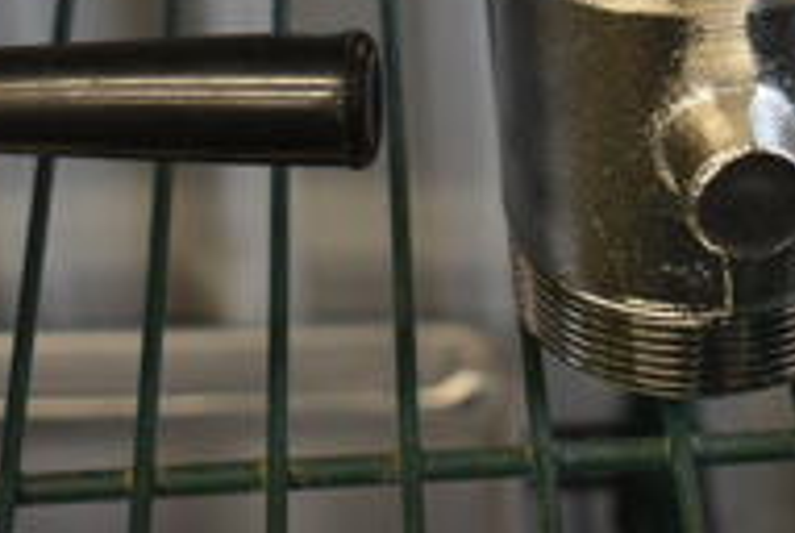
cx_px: 408
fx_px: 2964
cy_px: -312
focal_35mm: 134
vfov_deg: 9.9
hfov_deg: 15.3
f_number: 4.2
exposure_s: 1/50
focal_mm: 28
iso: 500
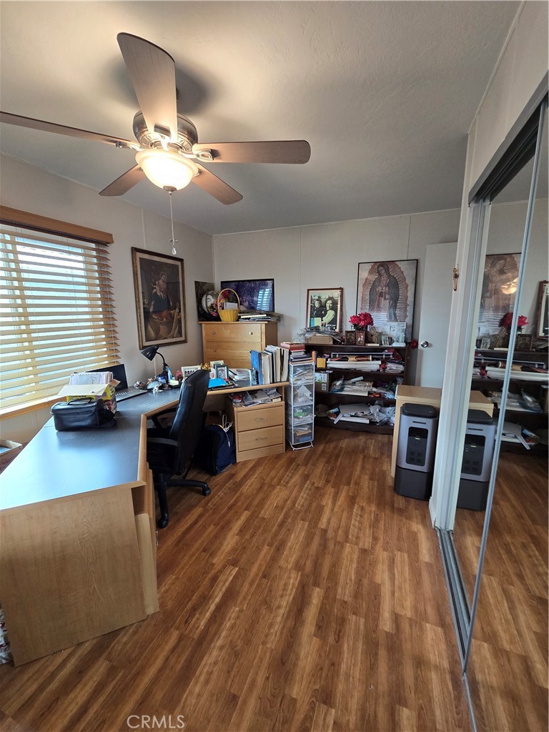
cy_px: 366
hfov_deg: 89.9
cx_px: 274
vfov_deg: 106.2
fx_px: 275
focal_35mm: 13
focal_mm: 2.2
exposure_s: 1/60
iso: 200
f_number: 2.2
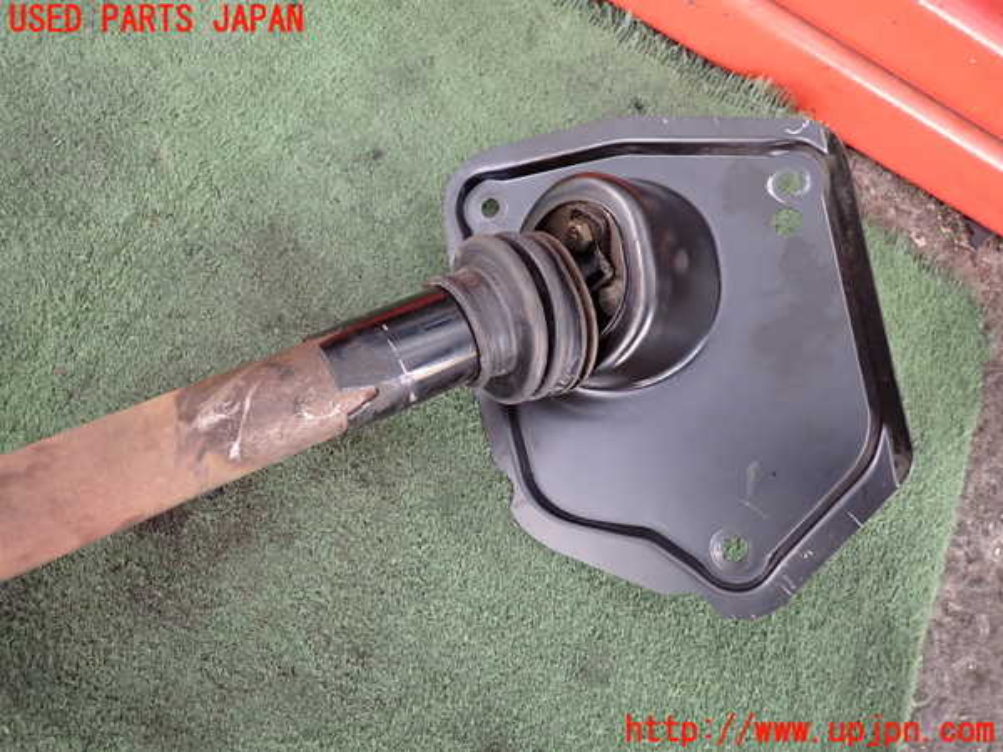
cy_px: 376
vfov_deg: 54.9
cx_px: 502
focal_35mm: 25
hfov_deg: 69.4
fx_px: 724
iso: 320
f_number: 2
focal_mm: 4.5
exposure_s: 1/50
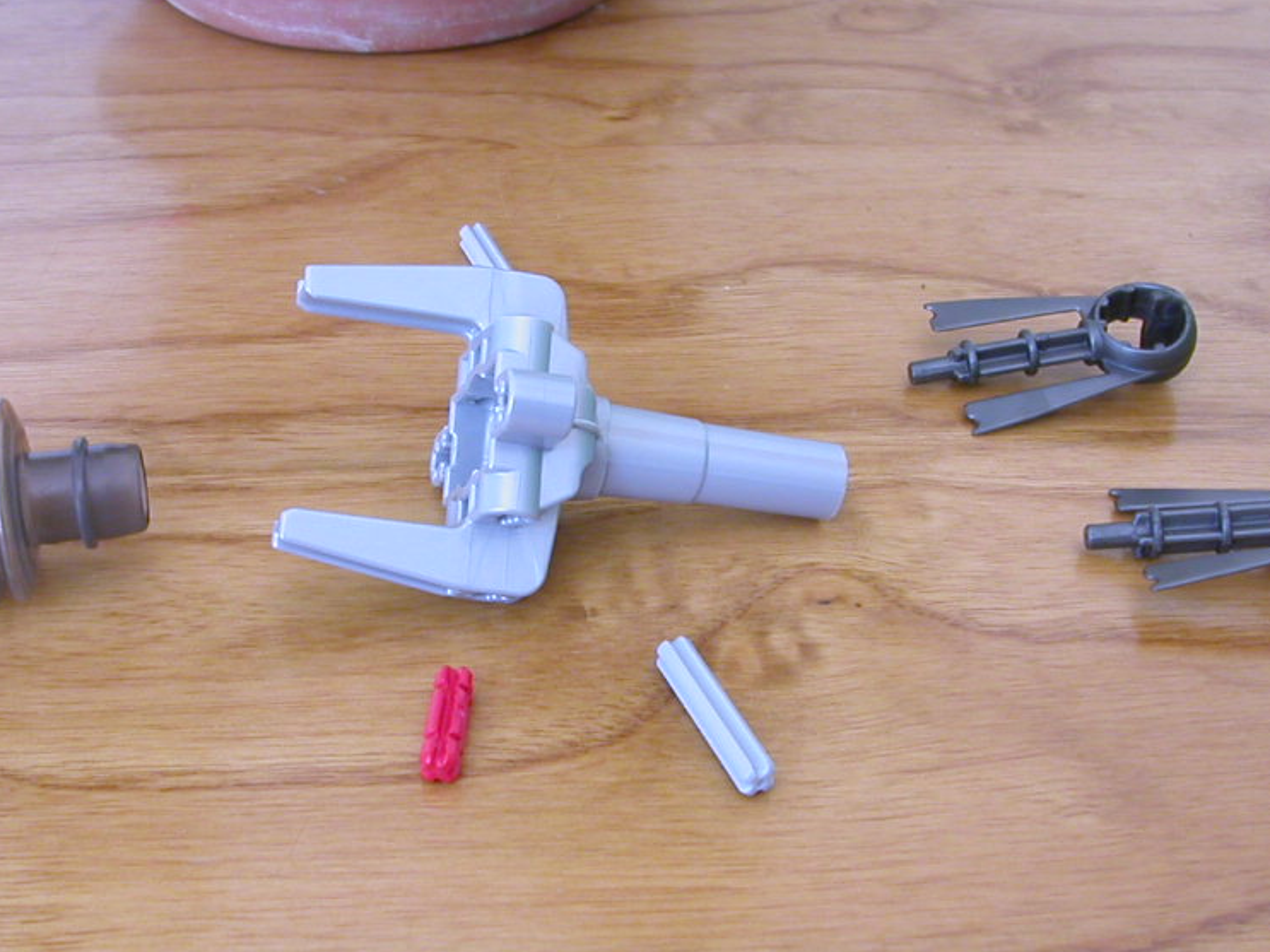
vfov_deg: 28.4
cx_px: 612
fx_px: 1871
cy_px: 596
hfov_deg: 37.5
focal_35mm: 51
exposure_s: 1/22
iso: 100
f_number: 2.7
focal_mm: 5.6
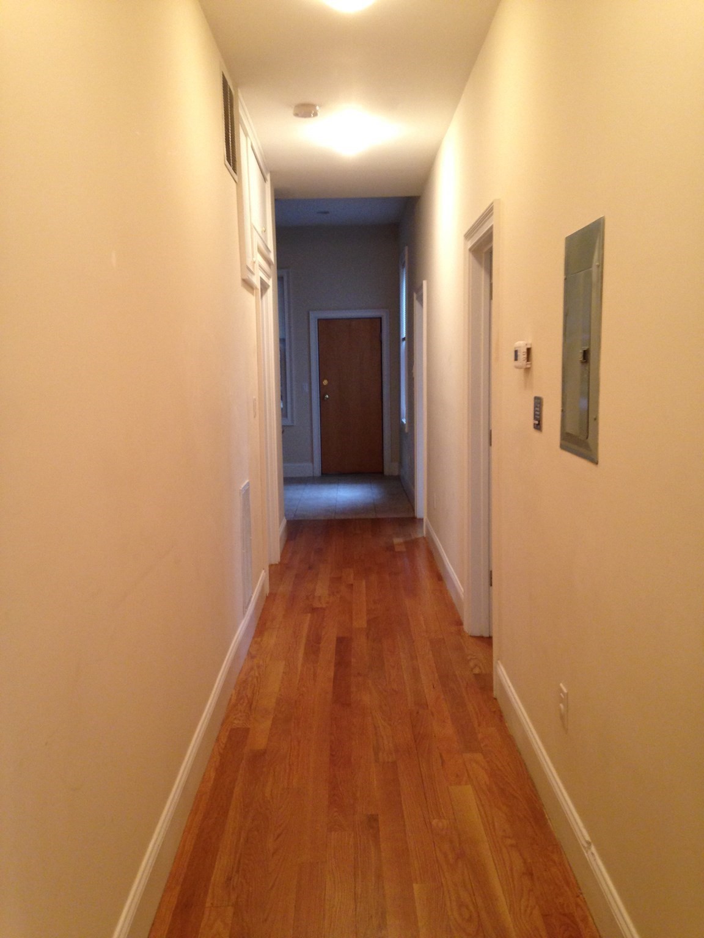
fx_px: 895
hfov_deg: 42.9
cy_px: 469
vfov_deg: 55.4
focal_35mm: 33
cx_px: 352
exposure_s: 1/20
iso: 160
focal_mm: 4.12
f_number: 2.4
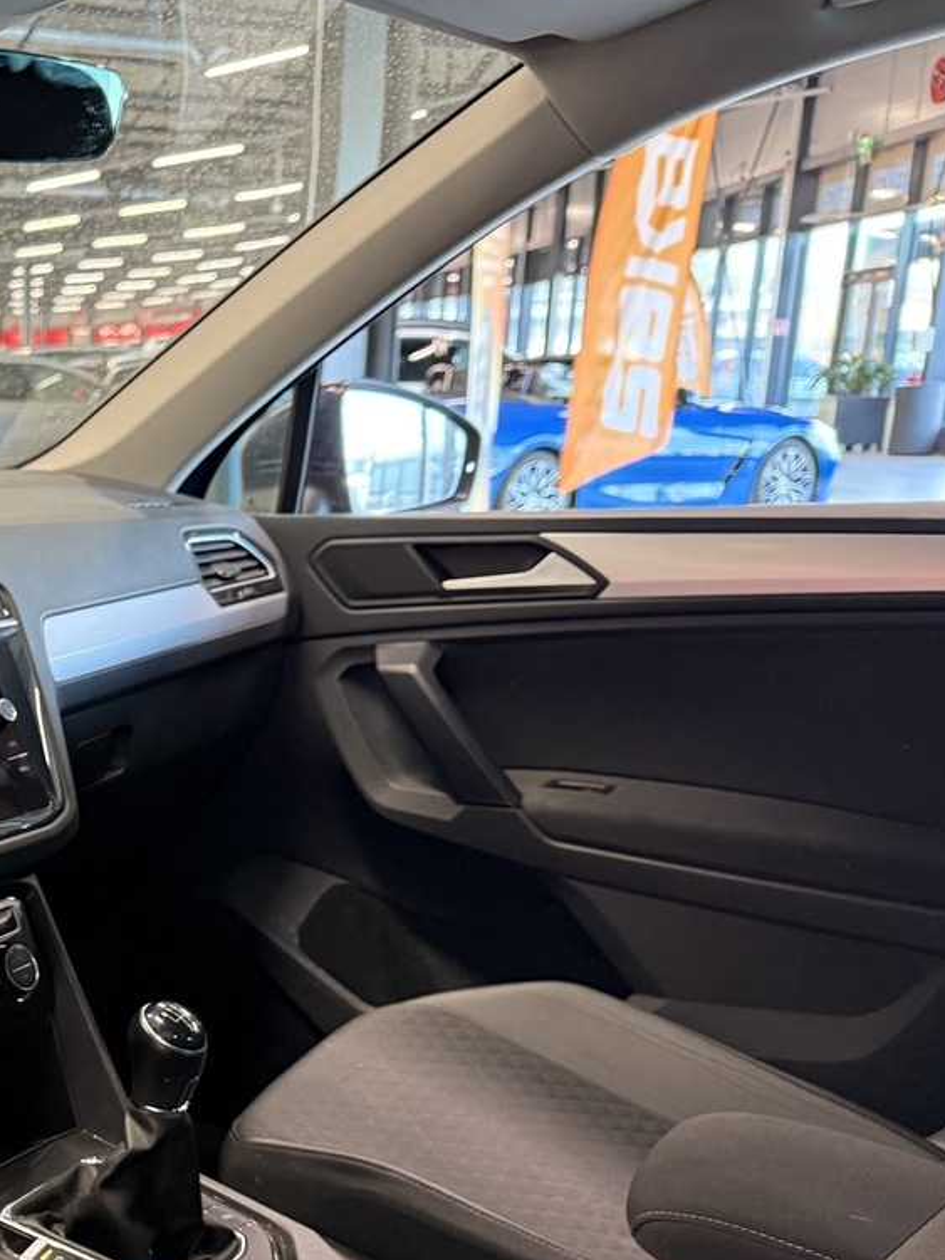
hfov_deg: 27.8
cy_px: 893
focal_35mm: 46
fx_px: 1675
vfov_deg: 40.4
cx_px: -175
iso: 320
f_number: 1.78
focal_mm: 6.76
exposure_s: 1/60
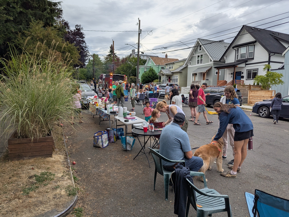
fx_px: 200
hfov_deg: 71.6
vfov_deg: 56.8
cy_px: 108
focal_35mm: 24
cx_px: 144
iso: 44
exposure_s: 1/394
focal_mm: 6.81
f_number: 1.85
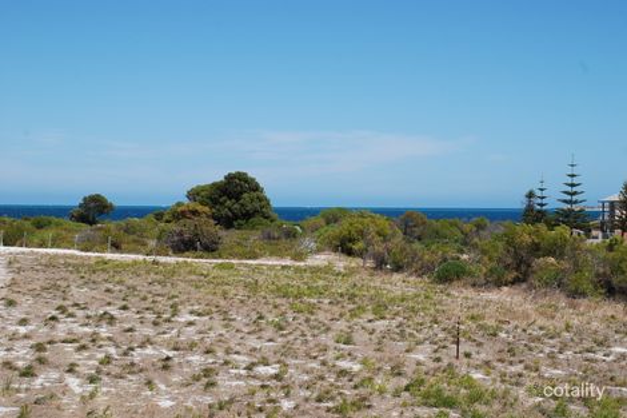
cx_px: 314
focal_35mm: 72
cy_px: 209
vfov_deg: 18.9
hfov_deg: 28.1
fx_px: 1253
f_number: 10
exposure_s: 1/400
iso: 200
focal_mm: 48
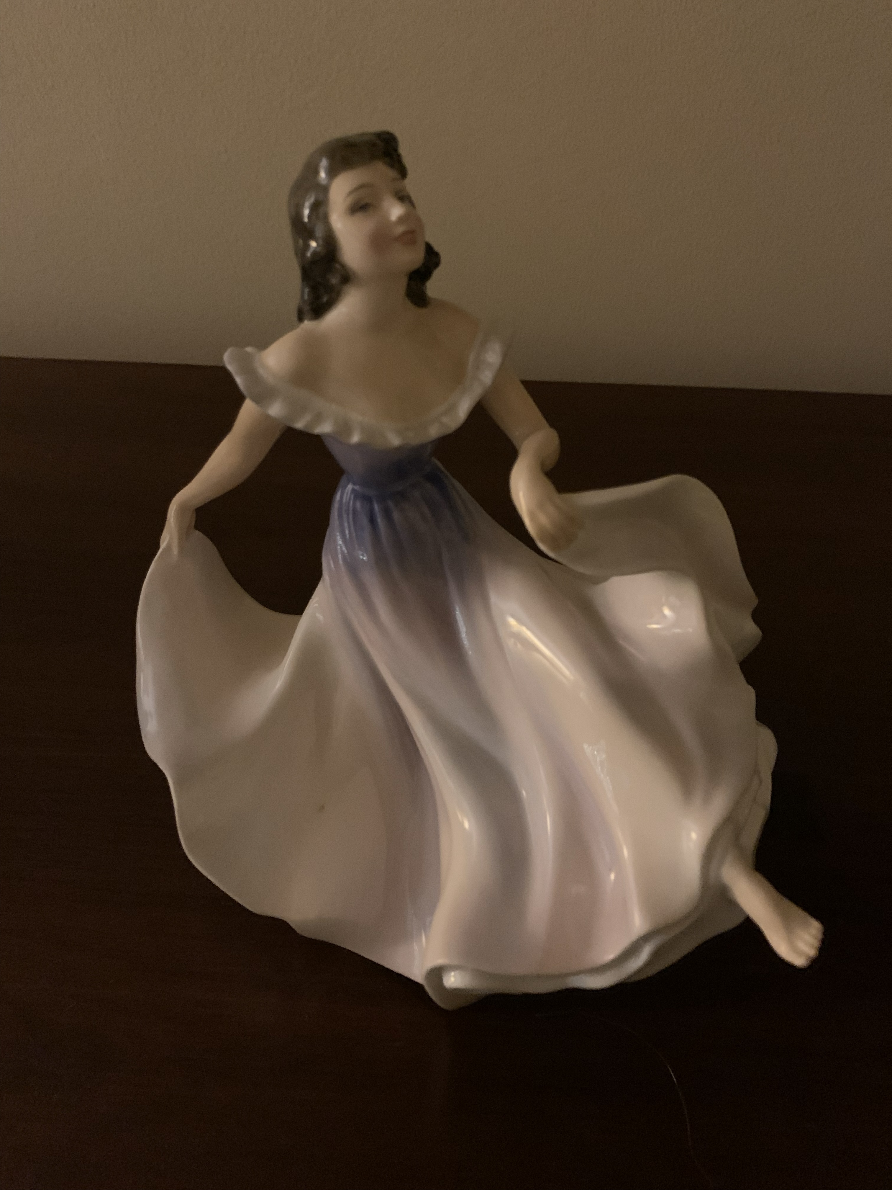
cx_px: 446
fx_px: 893
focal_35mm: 26
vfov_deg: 67.3
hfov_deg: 53.1
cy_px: 595
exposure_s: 1/15
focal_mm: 4.25
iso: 1000
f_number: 1.8
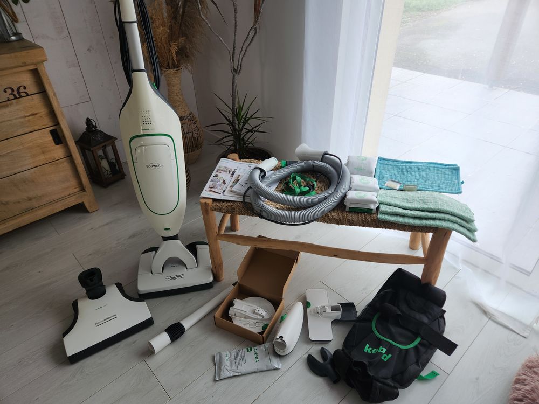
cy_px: 202
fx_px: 358
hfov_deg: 73.9
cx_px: 270
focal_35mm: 23
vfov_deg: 58.9
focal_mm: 5.4
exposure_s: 1/120
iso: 32
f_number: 1.8
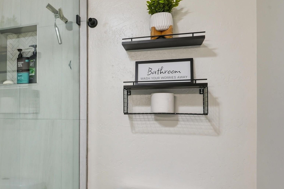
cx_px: 46
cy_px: 126
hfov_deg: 53.7
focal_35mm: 32
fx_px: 252
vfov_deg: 40.6
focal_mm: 16
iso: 500
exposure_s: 1/40
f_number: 11
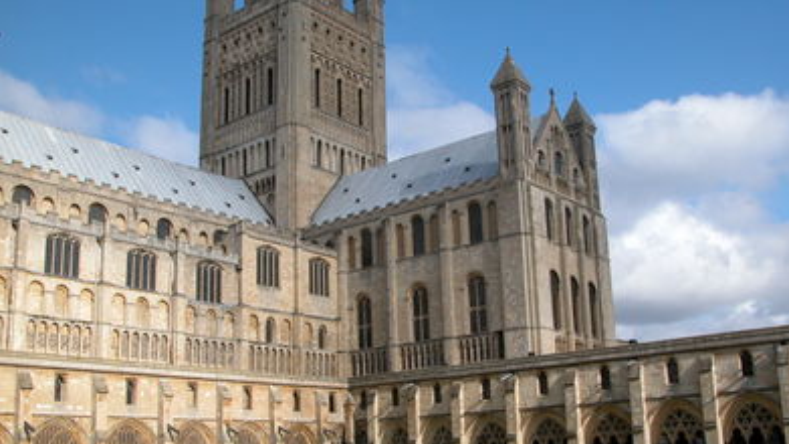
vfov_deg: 30.3
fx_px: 816
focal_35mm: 39
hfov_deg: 51.6
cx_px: 402
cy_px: 268
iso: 100
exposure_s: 1/372
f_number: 6.3
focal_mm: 8.9
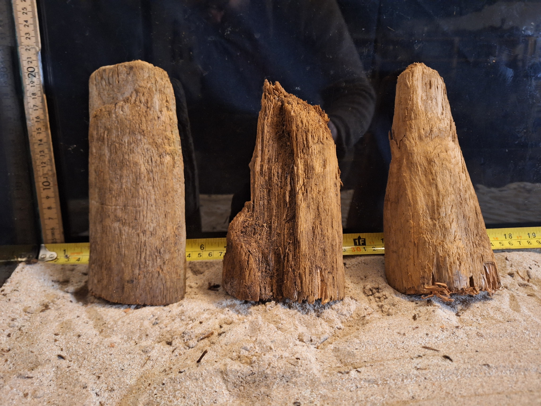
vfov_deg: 58.9
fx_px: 359
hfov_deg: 73.9
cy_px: 203
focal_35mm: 23
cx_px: 270
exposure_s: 1/25
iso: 400
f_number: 1.8
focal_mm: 5.54
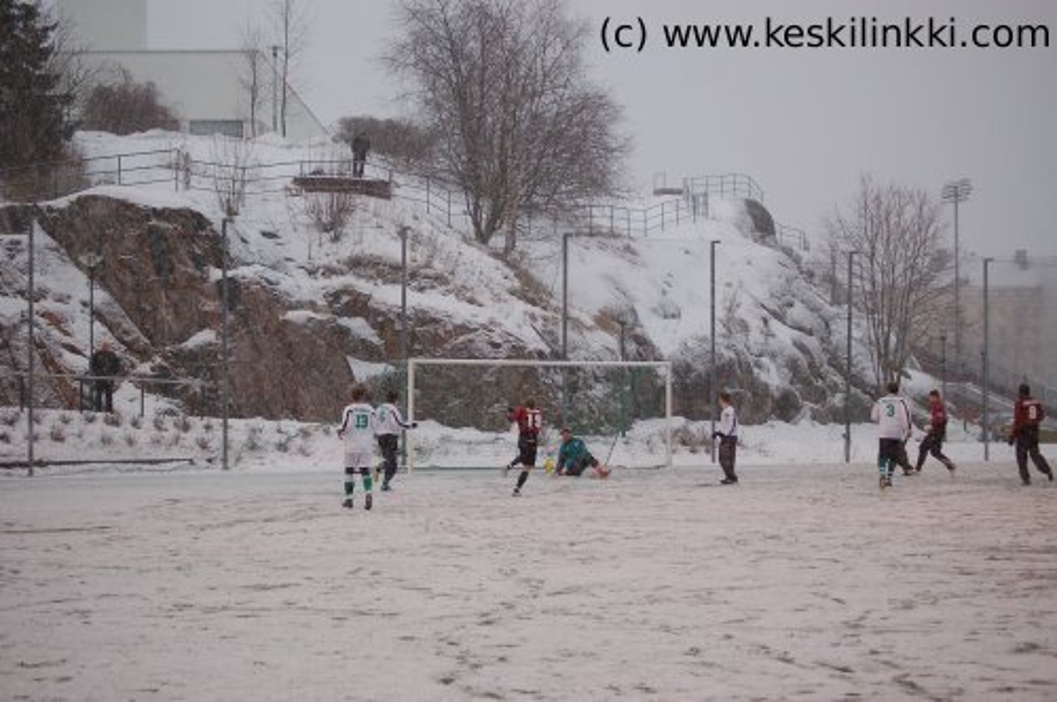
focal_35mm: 82
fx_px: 2419
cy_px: 351
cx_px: 528
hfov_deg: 24.6
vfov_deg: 16.5
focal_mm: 55
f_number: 4
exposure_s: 1/500
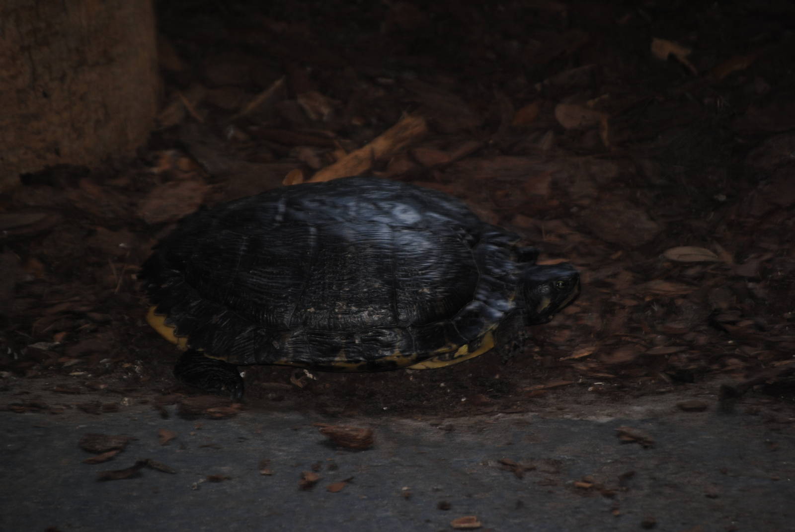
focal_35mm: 300
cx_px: 398
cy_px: 266
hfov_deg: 6.9
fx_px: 6633
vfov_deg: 4.6
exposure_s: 1/60
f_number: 5.6
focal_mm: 200
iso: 200
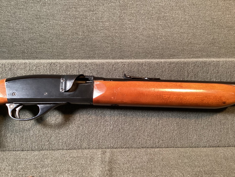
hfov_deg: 58.3
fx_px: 210
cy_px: 88
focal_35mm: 31
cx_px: 118
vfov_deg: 45.4
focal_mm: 3.3
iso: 250
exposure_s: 1/33
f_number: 2.4
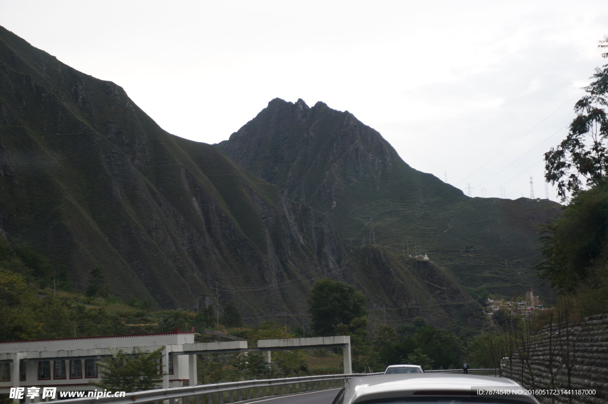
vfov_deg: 18.1
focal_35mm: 75
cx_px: 304
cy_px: 202
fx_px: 1265
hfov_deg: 27.0
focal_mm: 50
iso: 200
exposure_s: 1/80
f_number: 5.6
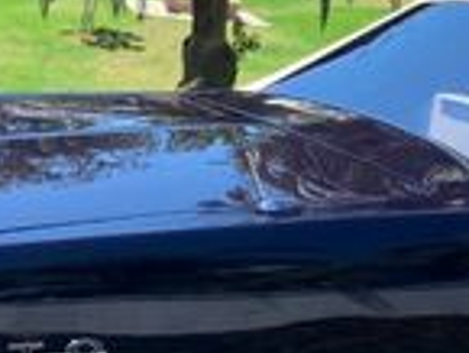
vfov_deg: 12.8
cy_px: 74
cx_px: 663
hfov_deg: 15.9
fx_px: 1559
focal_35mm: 115
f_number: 1.8
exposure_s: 1/808
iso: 25
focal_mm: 4.25
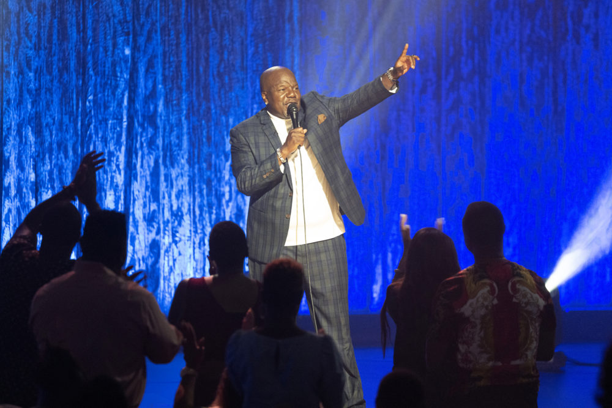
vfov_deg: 5.3
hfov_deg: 8.0
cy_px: 204
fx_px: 4403
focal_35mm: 259
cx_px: 306
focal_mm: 259
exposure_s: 1/100
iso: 5000
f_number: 3.9
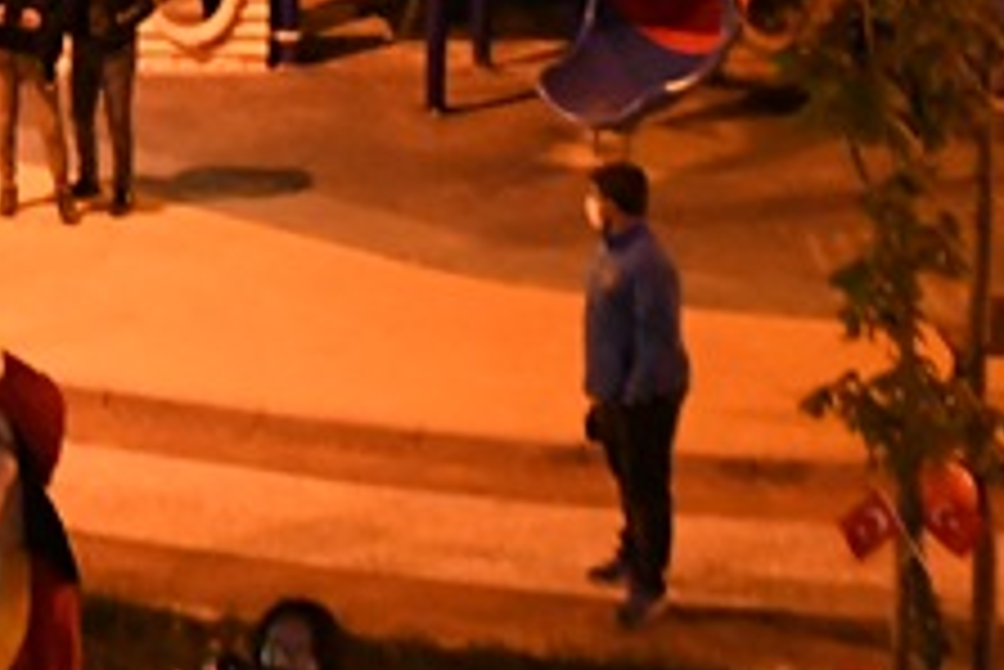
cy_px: -605
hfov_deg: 14.8
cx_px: -684
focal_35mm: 124
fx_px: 3460
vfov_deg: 10.3
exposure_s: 1/60
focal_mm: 18
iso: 10000
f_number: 3.5
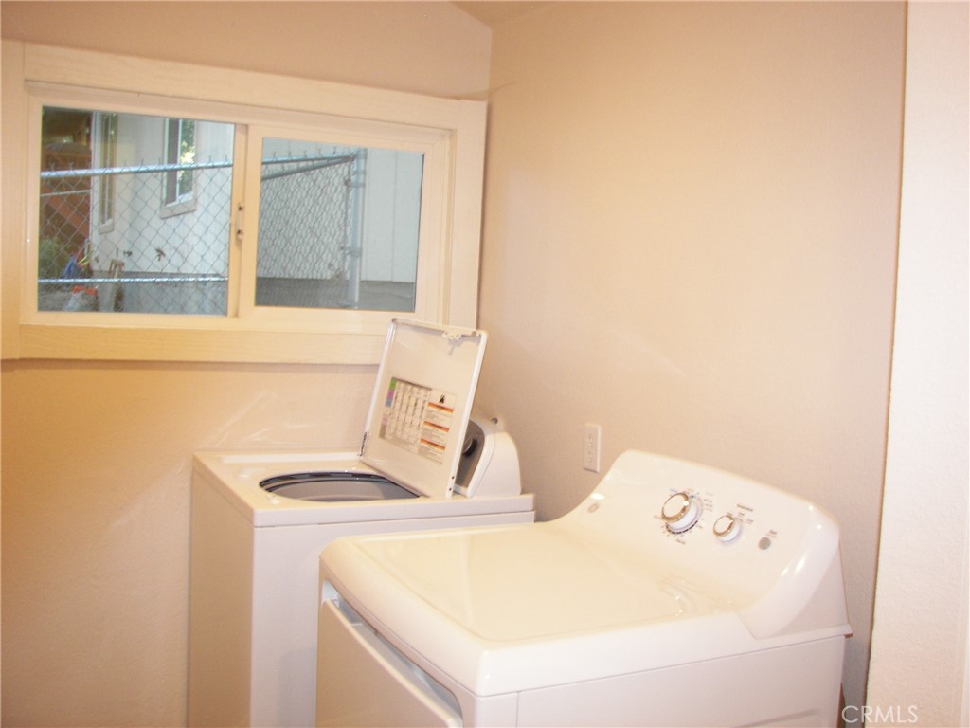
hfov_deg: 51.4
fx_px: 1009
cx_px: 485
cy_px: 364
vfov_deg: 39.7
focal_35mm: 36
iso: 100
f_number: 2.8
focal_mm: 6
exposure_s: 1/20
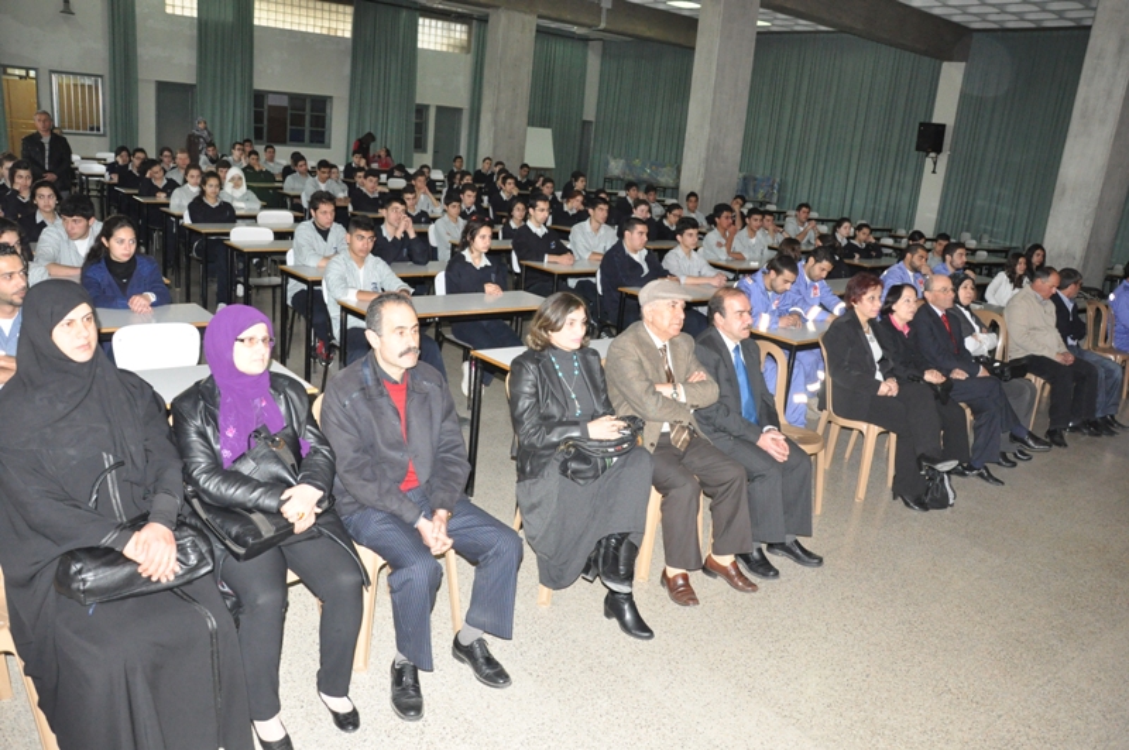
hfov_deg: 67.5
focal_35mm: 27
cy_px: 375
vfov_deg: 47.8
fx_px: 846
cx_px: 564
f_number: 5
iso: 2000
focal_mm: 18
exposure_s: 1/60
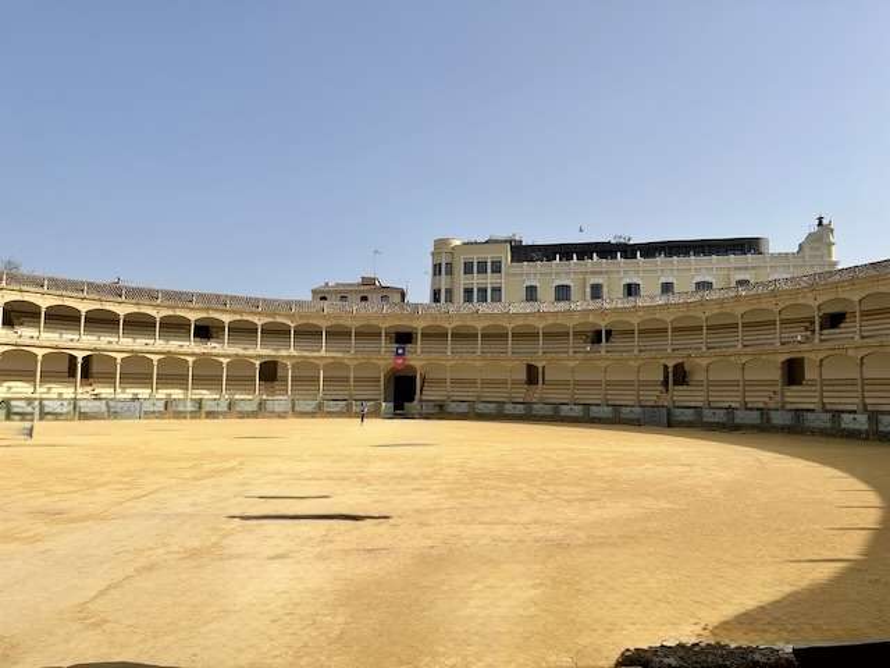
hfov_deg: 67.3
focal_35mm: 26
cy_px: 334
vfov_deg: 53.1
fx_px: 668
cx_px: 445
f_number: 1.6
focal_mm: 5.1
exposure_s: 1/4854
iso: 50
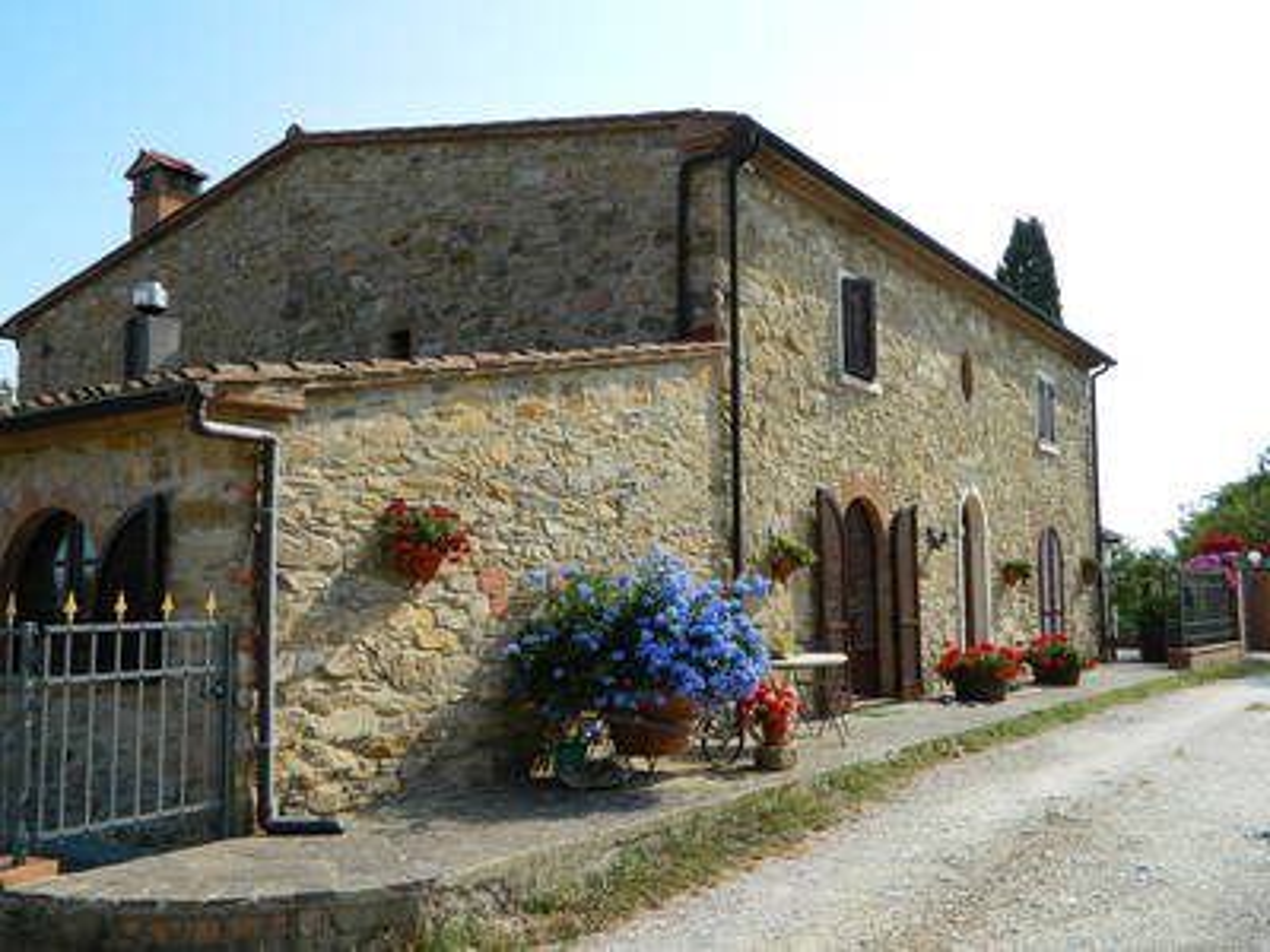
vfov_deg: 45.4
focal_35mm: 31
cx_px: 635
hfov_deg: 58.4
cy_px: 476
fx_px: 1137
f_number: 3.2
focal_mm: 5.6
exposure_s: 1/640
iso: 80
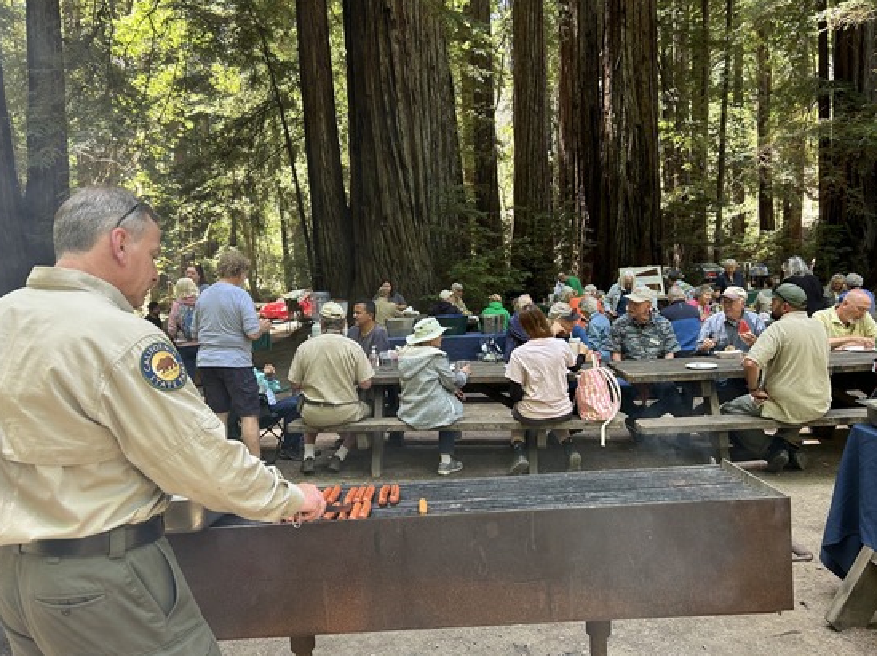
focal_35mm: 27
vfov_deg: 51.3
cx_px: 433
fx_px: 684
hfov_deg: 65.4
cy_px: 330
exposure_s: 1/121
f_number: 1.5
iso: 50
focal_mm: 5.7
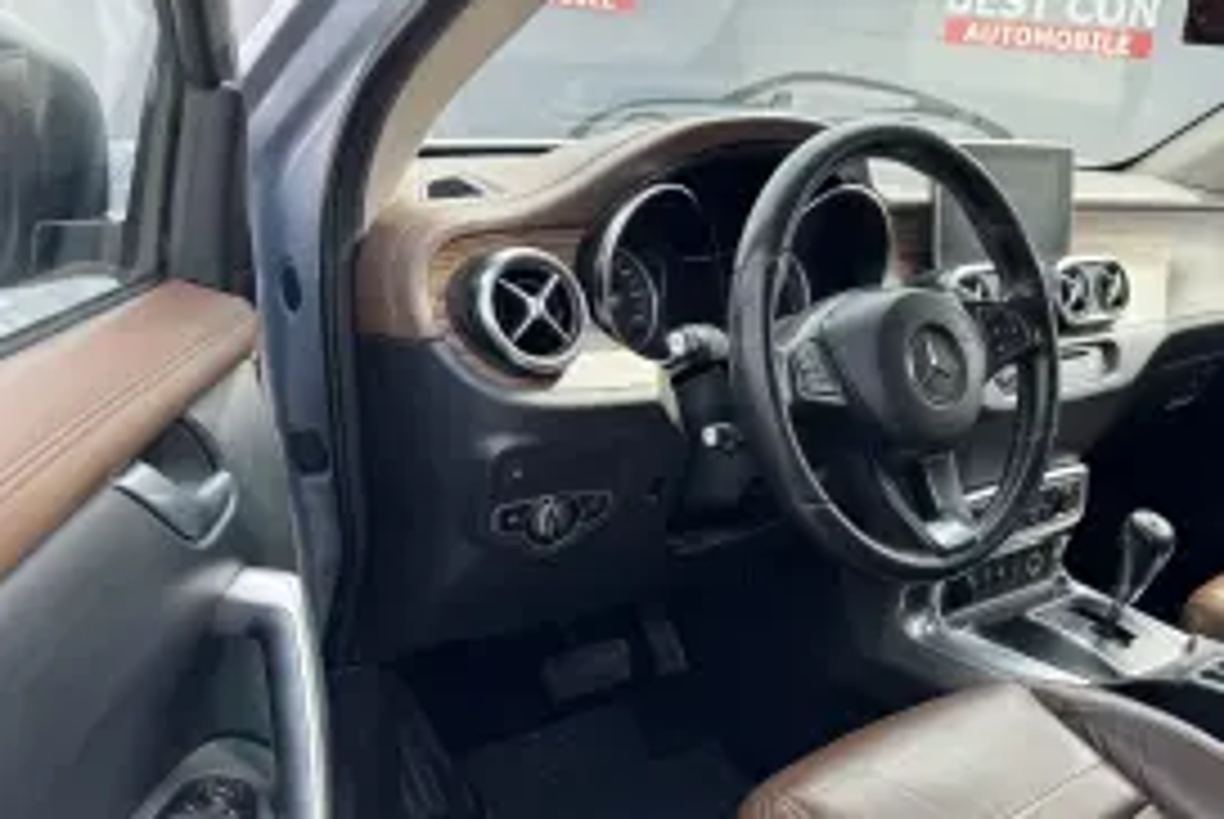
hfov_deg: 56.2
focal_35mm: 33
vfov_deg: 39.2
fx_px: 1123
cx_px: 792
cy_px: 598
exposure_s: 1/292
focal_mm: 6.76
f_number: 1.78
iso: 80
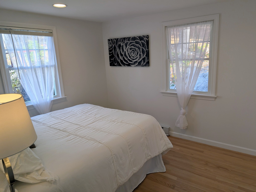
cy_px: 96
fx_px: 178
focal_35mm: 24
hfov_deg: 71.5
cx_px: 128
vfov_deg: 56.9
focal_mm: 6.9
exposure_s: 1/122
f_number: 1.68
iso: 21
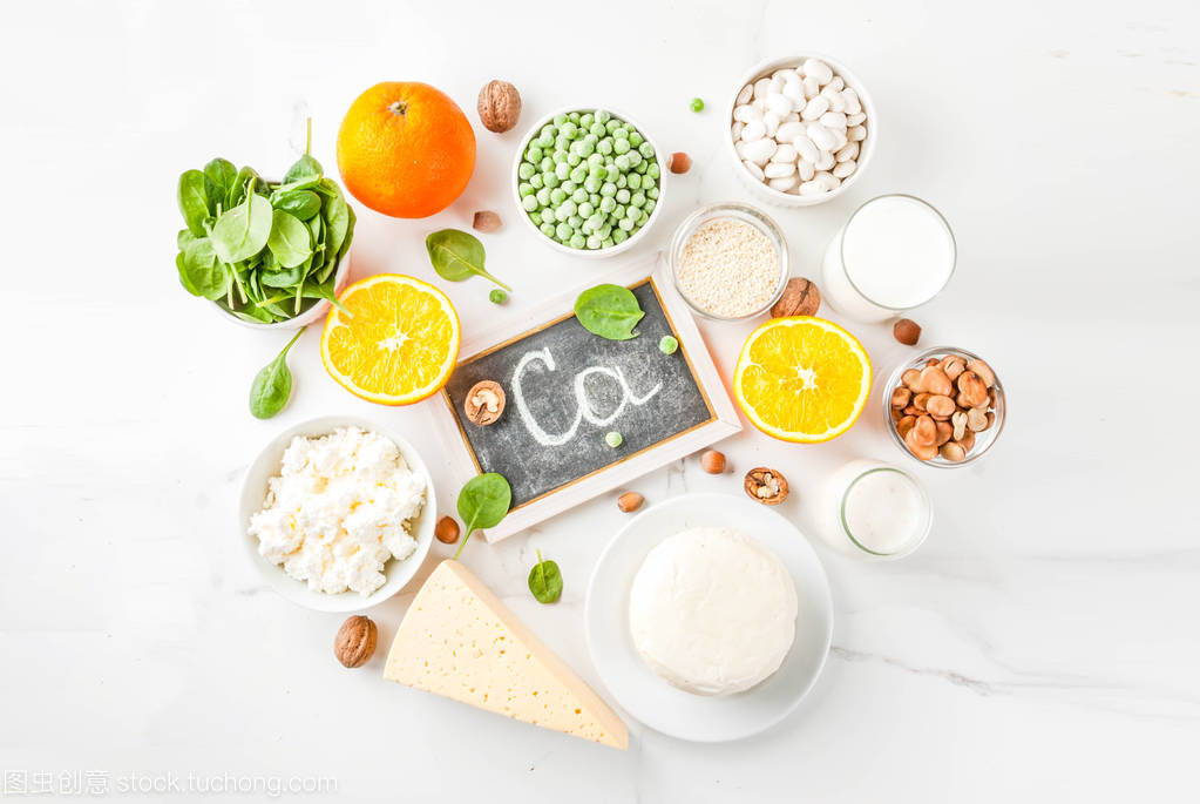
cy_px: 402
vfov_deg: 34.3
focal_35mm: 39
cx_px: 600
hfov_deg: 49.5
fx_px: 1302
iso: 100
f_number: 14
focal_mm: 26
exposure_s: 1/50
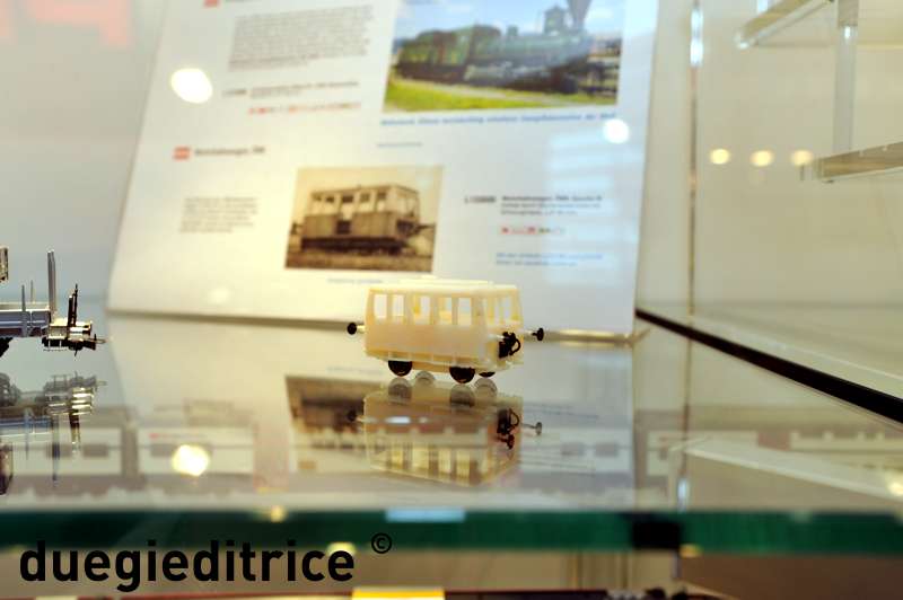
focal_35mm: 35
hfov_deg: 54.5
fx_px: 877
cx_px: 452
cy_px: 300
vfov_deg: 37.8
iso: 800
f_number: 8
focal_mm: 35
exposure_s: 1/80
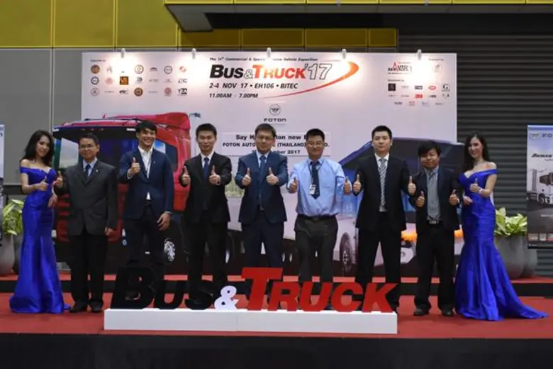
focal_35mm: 52
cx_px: 276
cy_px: 184
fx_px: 806
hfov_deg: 37.9
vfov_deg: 25.8
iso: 1600
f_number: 4.2
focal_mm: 35
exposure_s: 1/60
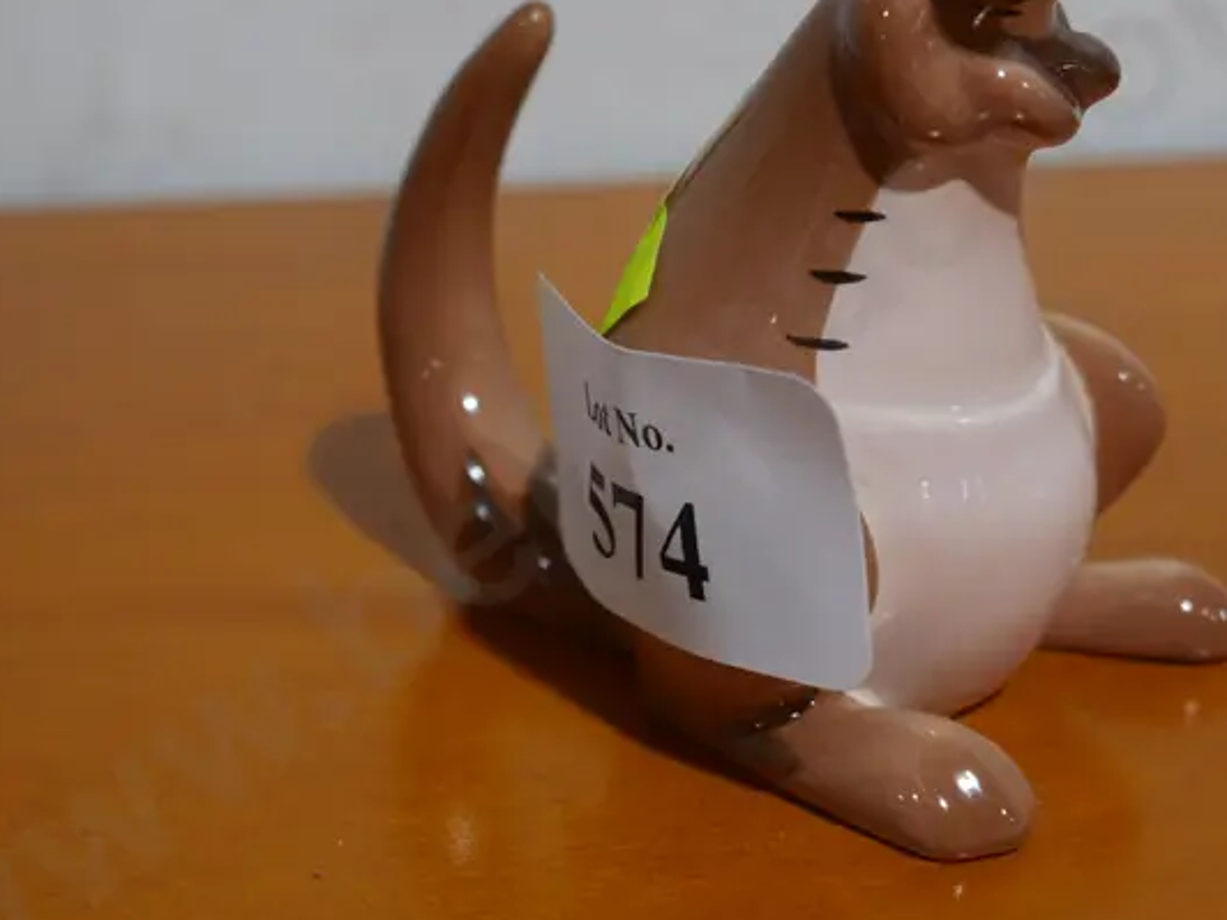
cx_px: 851
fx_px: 2729
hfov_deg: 25.2
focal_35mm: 77
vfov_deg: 19.1
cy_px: 273
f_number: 4.4
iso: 250
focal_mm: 20
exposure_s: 1/60
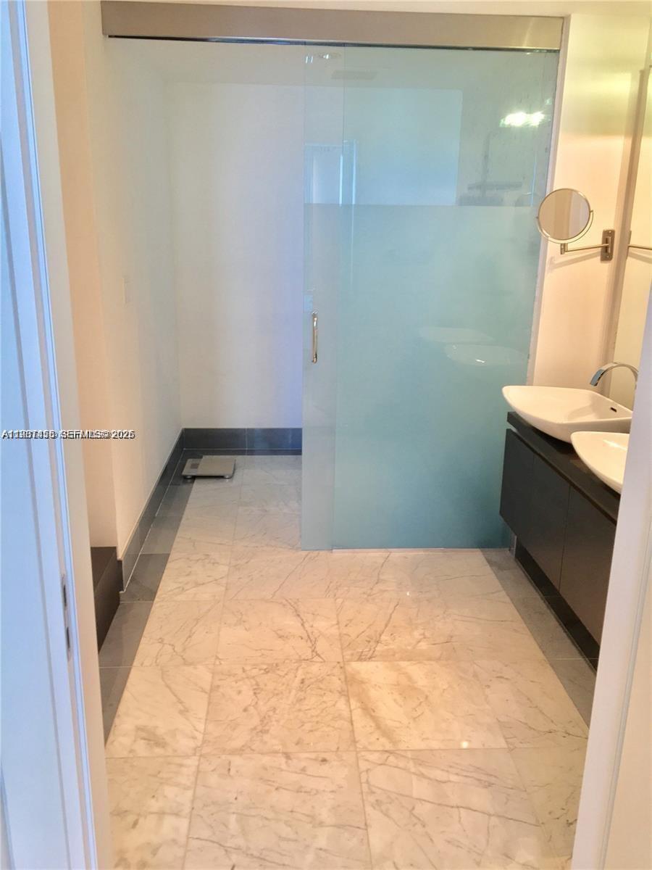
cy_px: 435
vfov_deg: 61.7
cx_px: 326
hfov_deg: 48.2
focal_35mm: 29
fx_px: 728
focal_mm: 4.15
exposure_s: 1/30
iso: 64
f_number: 2.2
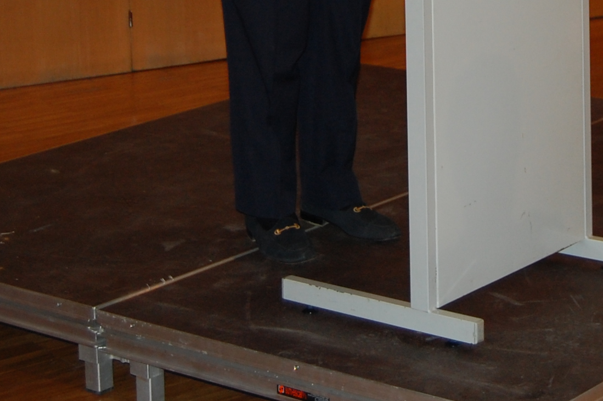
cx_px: 480
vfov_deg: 11.5
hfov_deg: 17.7
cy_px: -144
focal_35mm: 115
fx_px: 1924
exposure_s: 1/60
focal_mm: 28
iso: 400
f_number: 4.2
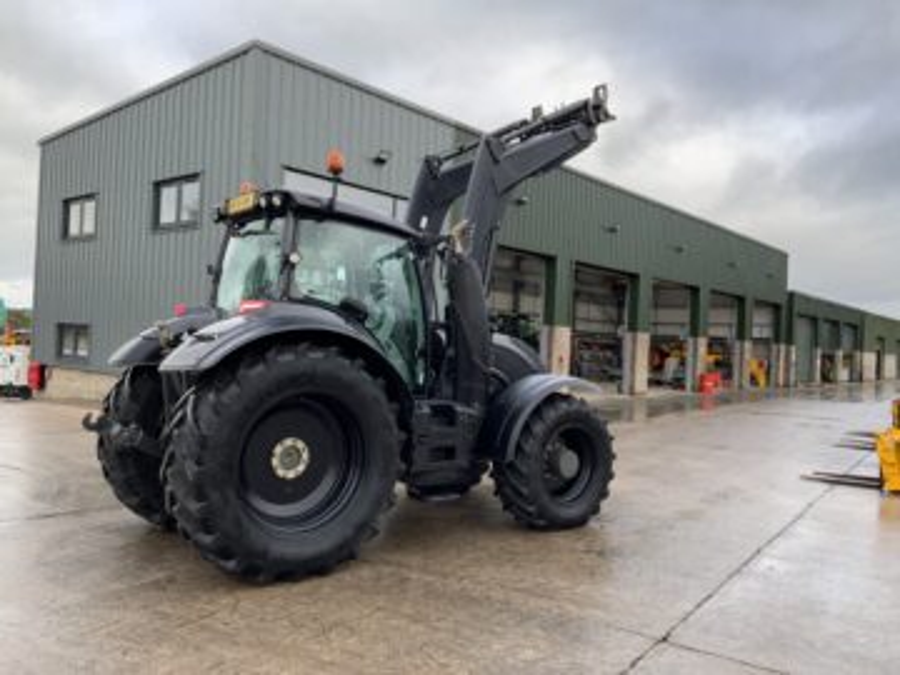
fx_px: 754
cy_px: 338
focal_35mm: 29
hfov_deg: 61.7
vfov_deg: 48.2
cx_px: 450
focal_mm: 3
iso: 16
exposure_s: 1/144
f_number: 1.8
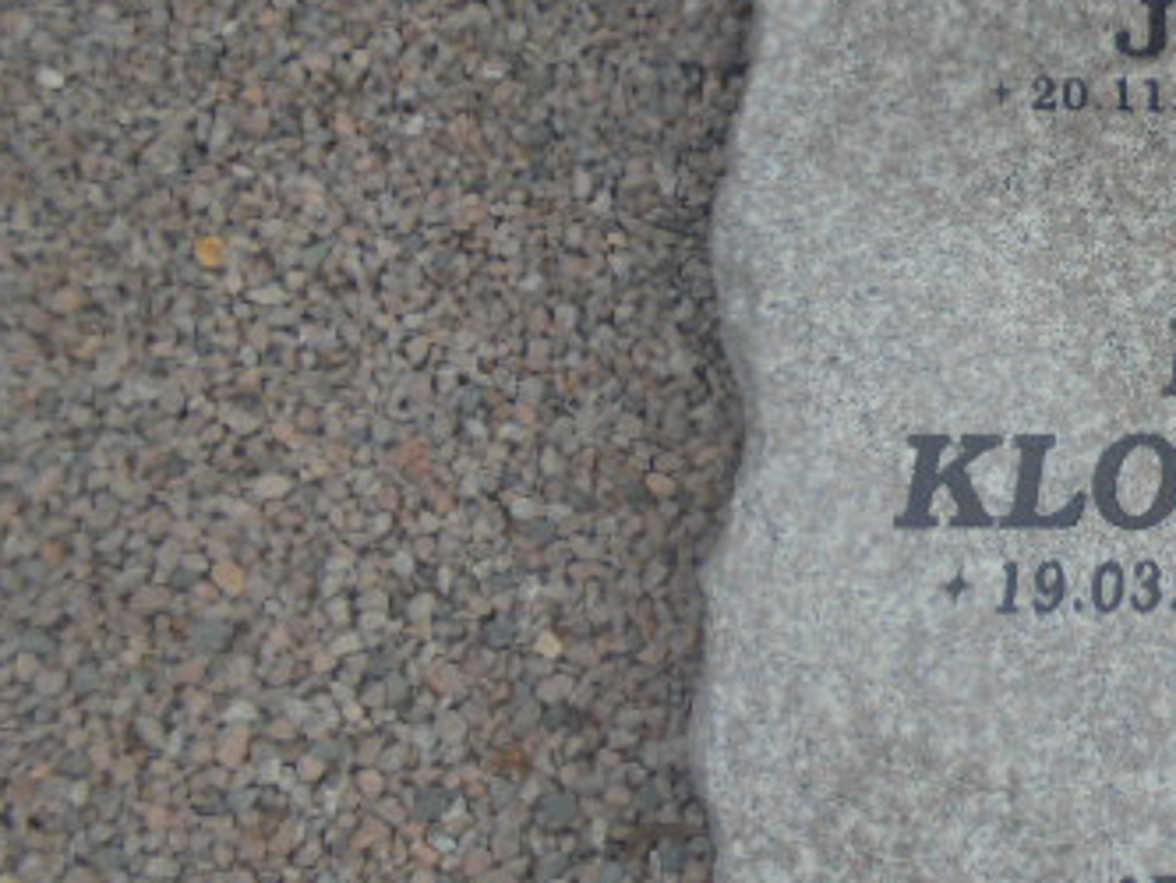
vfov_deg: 28.7
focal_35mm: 50
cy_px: 230
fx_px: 1699
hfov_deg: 35.4
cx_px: 1109
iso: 100
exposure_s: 1/400
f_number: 3.5
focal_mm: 4.6
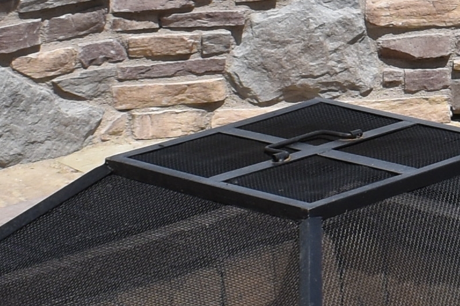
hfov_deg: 9.8
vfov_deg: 6.7
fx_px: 2606
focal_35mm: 204
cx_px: 707
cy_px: -5
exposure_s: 1/320
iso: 100
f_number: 9
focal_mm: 18
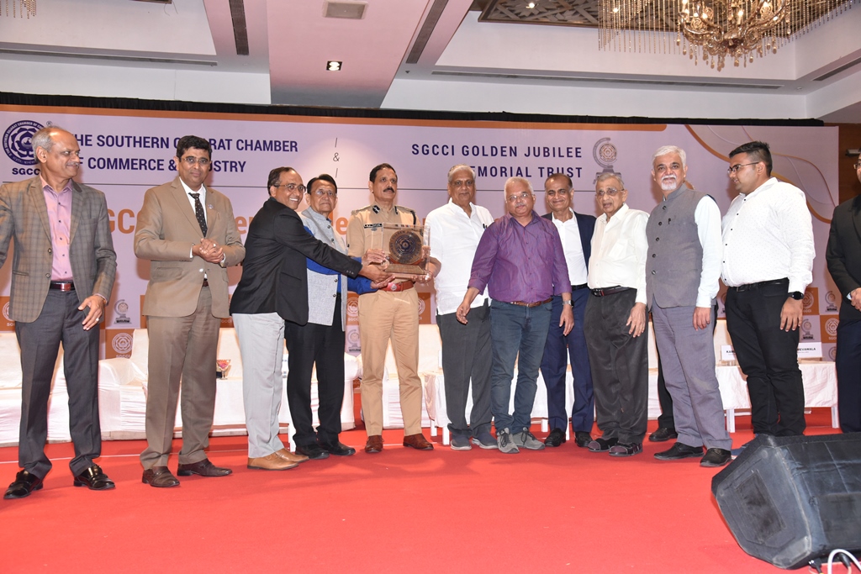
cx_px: 430
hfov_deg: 58.7
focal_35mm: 32
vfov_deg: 41.1
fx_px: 765
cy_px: 287
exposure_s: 1/125
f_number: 5.6
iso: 3200
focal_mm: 32
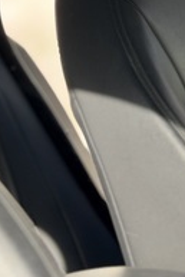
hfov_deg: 8.7
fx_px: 1193
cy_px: -128
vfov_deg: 12.6
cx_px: -49
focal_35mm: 155
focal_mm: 6.76
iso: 100
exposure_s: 1/570
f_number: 1.78
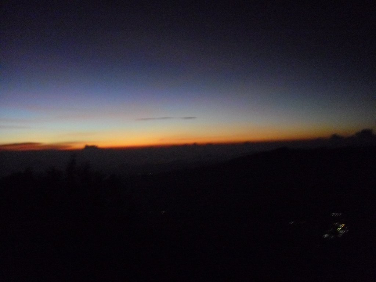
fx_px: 413
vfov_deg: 37.7
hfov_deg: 49.0
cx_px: 188
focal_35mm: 38
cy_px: 141
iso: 800
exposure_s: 1/8
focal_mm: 6.2
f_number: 2.8
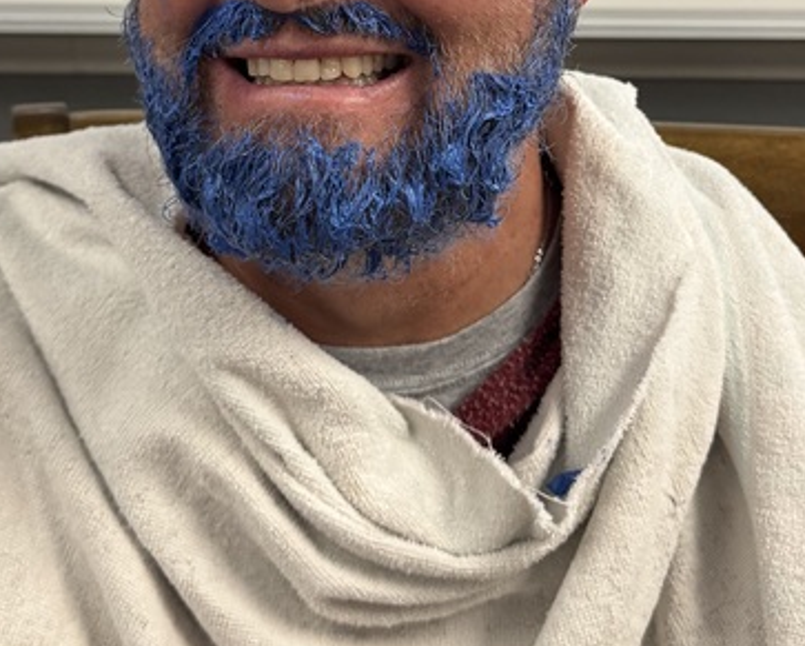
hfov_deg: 28.7
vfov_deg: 22.4
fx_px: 1574
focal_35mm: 66
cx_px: 384
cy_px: 13
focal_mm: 6.76
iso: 160
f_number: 1.78
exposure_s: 1/100
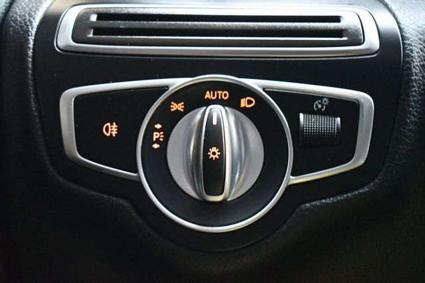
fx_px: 708
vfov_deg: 22.6
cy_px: 142
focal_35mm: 60
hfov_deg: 33.4
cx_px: 212
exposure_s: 1/10
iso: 12800
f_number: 5
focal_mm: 40
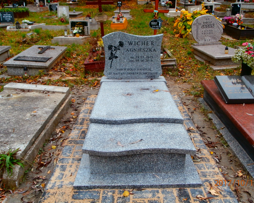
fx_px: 241
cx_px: 135
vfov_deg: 45.8
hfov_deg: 55.6
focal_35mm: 32
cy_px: 101
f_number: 3.5
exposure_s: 1/80
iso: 100
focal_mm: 5.36
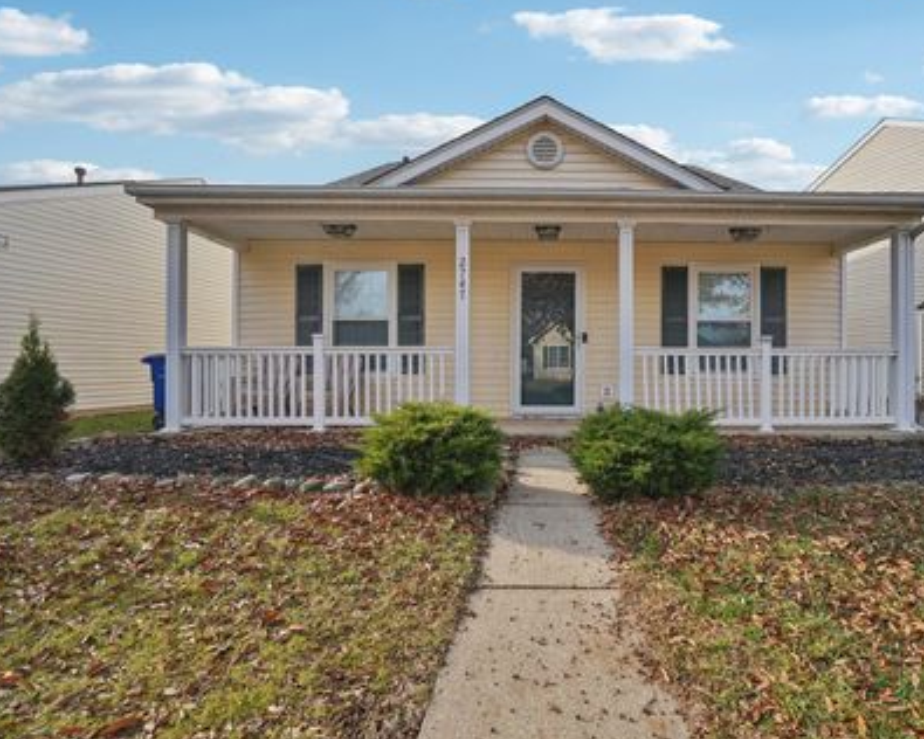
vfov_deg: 70.8
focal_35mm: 19
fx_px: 520
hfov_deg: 82.3
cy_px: 361
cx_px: 552
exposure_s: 1/200
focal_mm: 16
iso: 100
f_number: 6.3
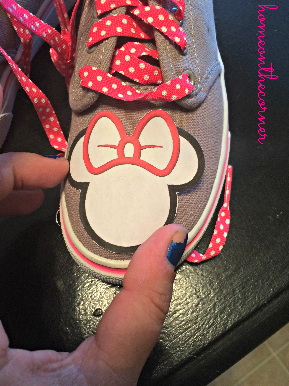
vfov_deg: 61.7
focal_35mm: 29
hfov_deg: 48.2
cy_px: 193
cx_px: 144
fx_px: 323
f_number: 2.2
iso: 125
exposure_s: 1/30
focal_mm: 4.15
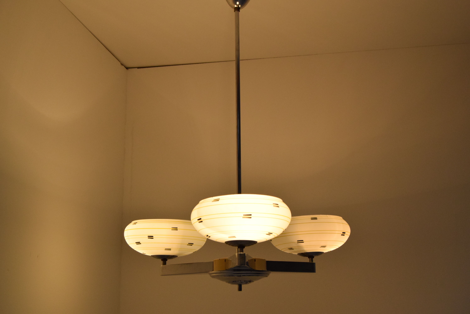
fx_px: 666
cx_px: 235
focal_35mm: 51
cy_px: 157
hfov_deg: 38.9
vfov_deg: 26.5
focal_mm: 34
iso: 1600
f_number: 8
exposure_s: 1/250
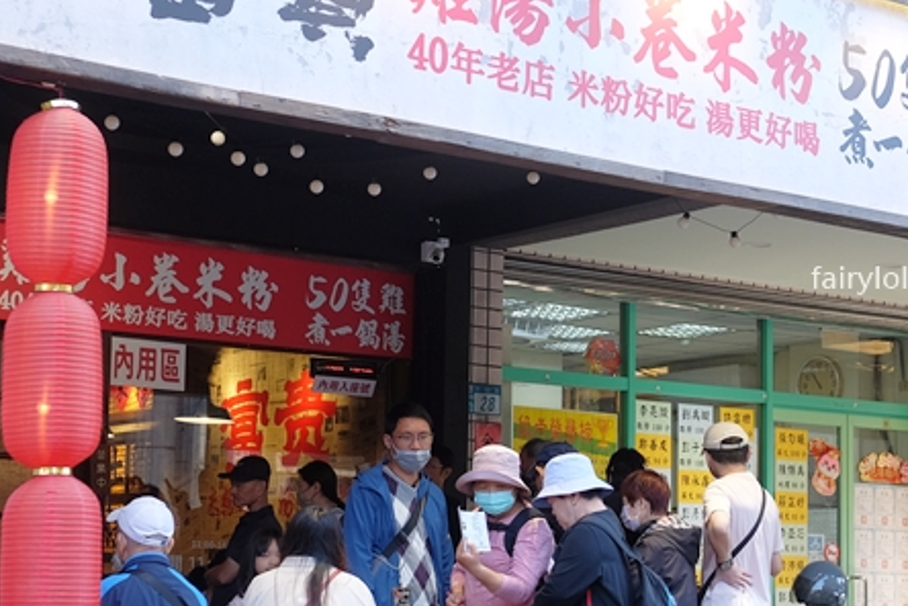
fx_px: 1791
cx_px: 427
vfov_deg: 19.2
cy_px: 381
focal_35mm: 71
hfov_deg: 28.4
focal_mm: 23
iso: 400
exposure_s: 1/340
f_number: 2.5
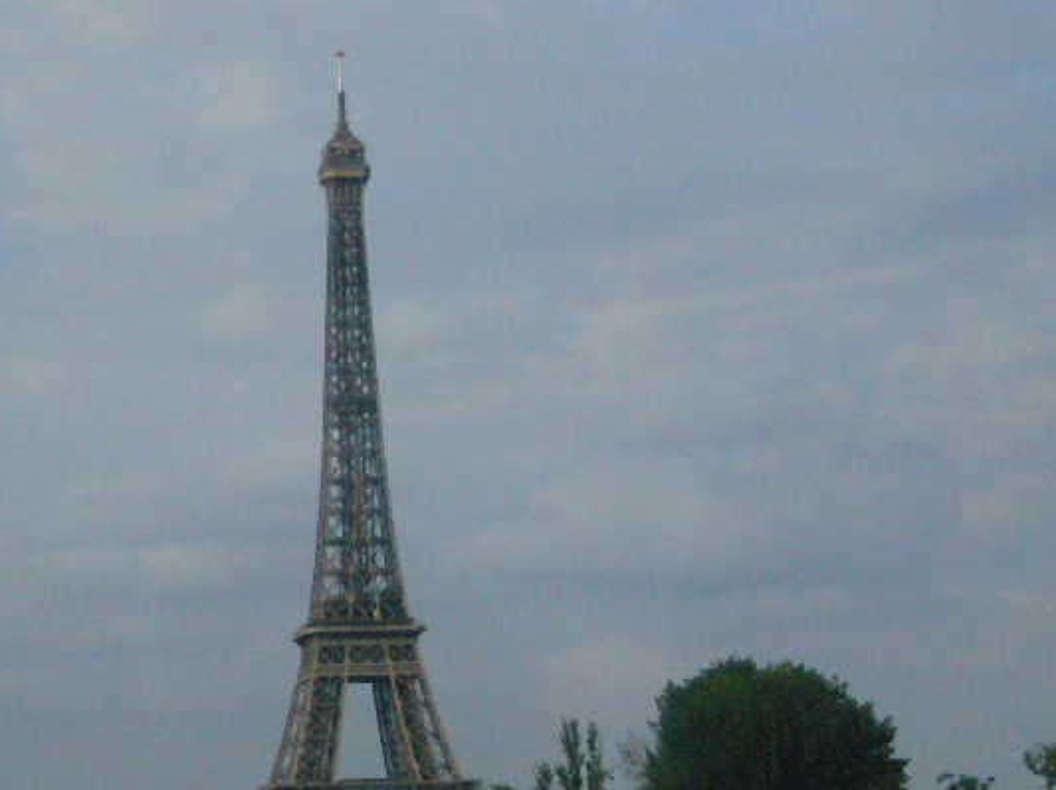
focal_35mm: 131
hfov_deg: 15.1
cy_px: 473
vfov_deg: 11.3
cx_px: 503
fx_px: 3994
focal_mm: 13.2
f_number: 10
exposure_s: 1/320
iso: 400
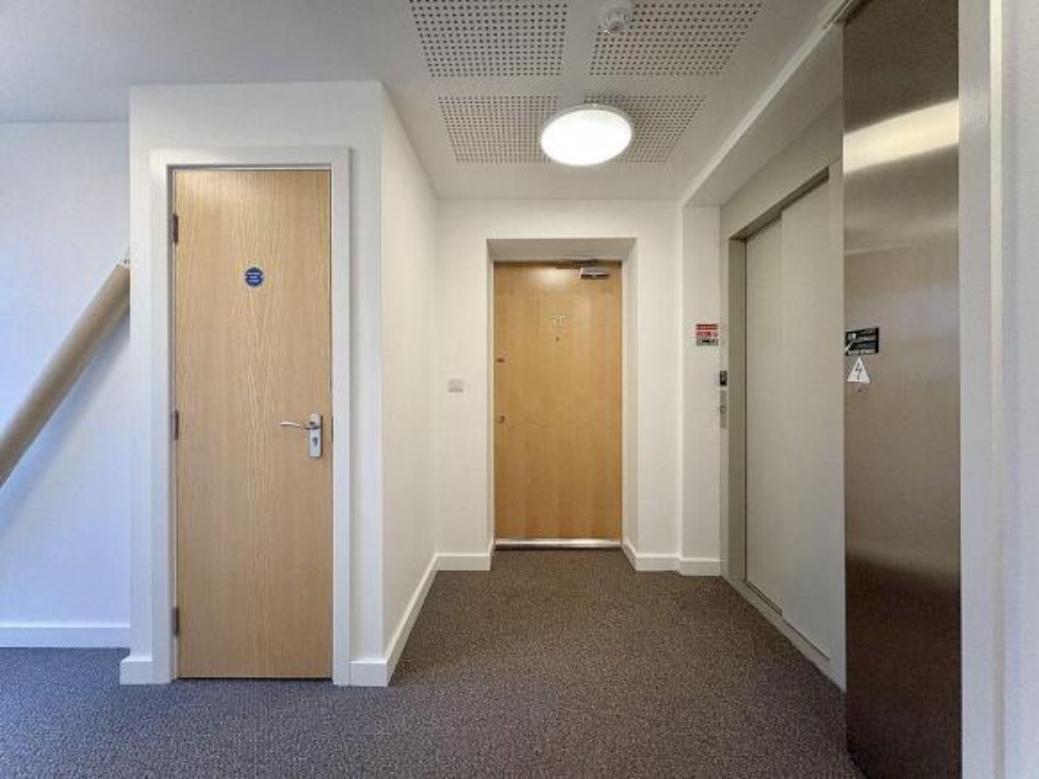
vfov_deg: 85.7
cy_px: 390
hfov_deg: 102.1
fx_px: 420
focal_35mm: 14
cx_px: 520
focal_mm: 2.22
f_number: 2.2
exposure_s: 1/33
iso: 640
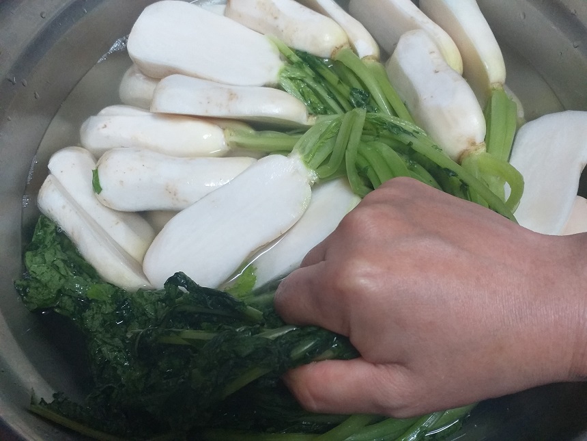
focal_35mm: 26
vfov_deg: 53.1
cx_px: 294
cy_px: 220
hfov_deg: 67.3
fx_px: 441
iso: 200
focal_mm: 3.6
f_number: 1.9
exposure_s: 1/33
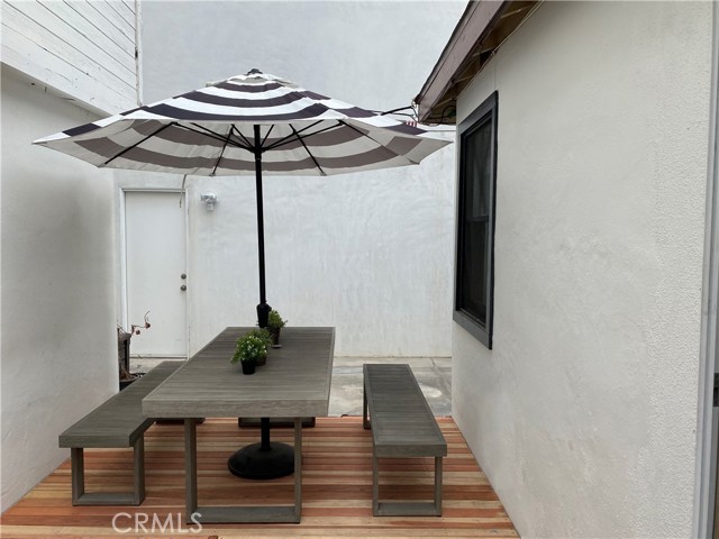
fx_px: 540
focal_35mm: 26
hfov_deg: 67.3
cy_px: 270
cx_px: 360
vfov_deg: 53.1
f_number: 1.8
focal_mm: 4.25
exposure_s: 1/2890
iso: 32
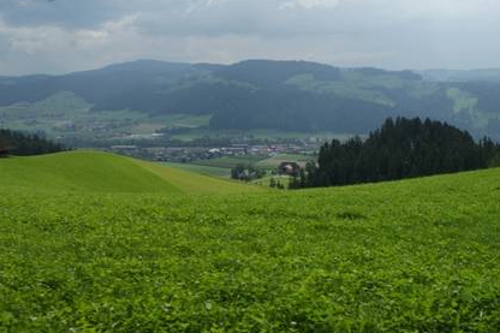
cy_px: 129
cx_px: 220
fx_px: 583
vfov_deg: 31.8
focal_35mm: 42
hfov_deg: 46.3
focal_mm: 22
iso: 100
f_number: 10
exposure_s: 1/160
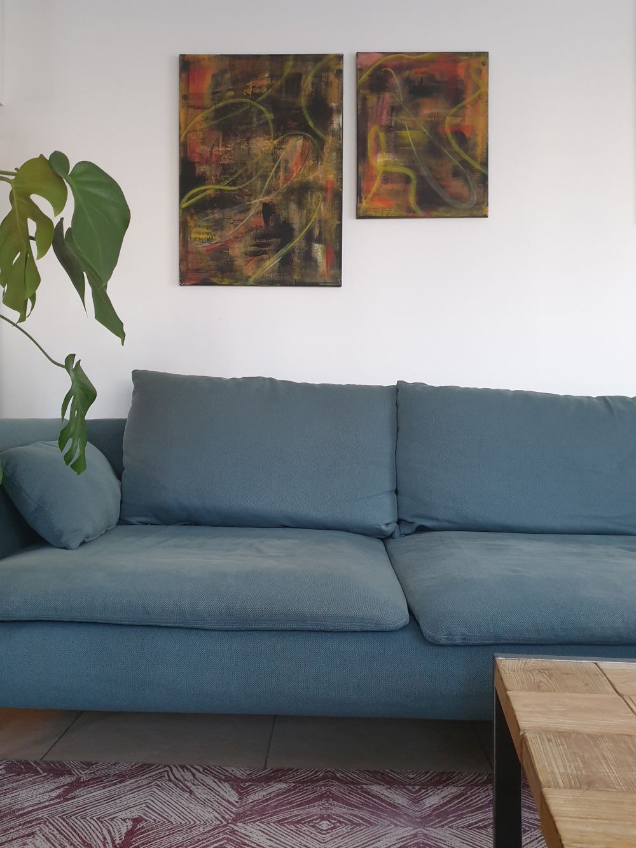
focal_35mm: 26
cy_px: 424
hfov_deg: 53.1
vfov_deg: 67.3
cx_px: 318
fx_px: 637
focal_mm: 4.3
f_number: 1.5
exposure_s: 1/50
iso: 250
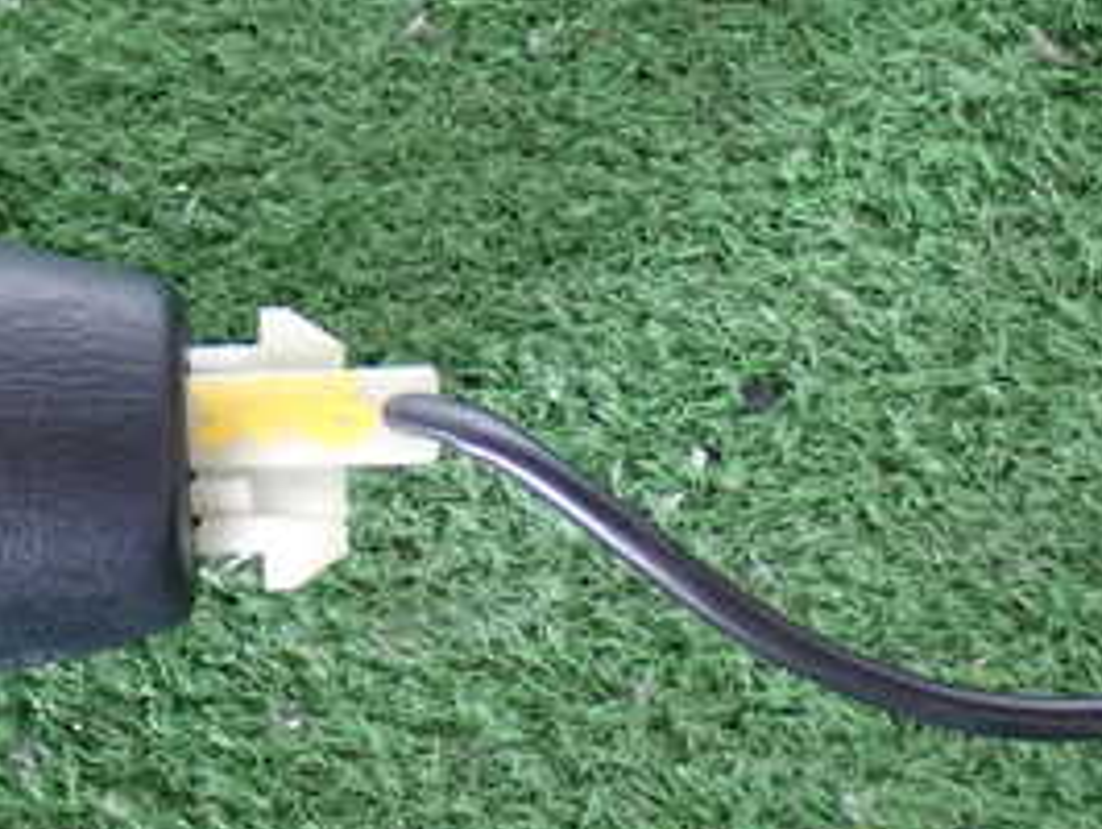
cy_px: 298
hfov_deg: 18.5
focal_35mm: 106
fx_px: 3378
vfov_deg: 14.0
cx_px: 373
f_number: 3.1
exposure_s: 1/20
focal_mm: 8.4
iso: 800
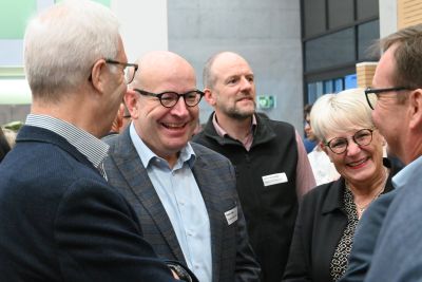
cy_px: 141
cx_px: 211
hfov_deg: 27.0
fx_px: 879
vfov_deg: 18.2
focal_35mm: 75
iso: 8000
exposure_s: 1/80
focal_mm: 50
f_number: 6.3
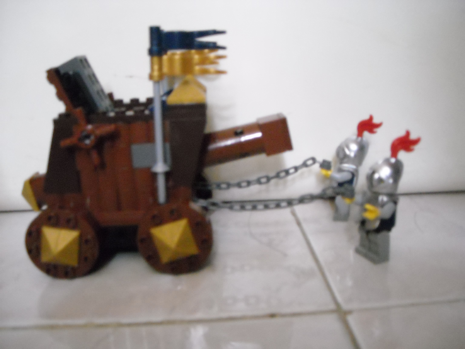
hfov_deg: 52.6
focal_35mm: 35
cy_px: 174
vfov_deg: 40.7
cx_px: 232
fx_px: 470
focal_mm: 5.7
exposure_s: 1/3
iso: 800
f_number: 2.8
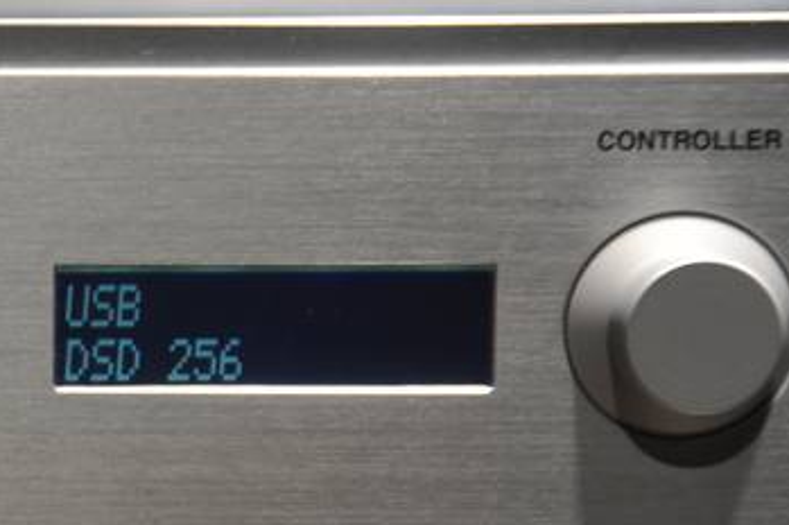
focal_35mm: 195
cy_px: 385
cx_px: -81
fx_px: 4270
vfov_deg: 7.0
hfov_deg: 10.4
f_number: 4.5
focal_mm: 85
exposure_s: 1/15
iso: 400
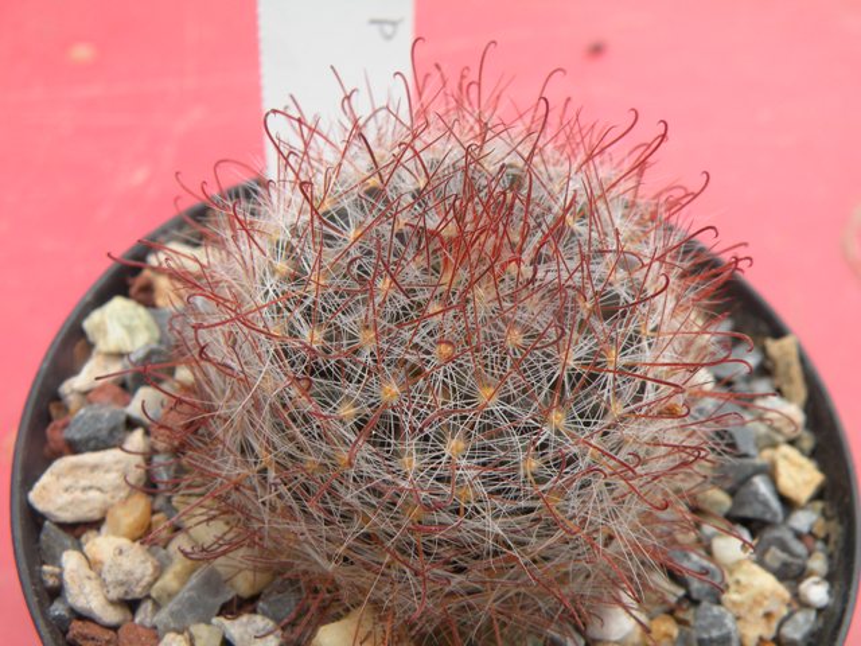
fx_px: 1045
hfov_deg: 44.8
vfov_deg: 34.3
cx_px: 430
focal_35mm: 42
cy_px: 323
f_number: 4.5
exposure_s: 1/166
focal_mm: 7.4
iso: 64
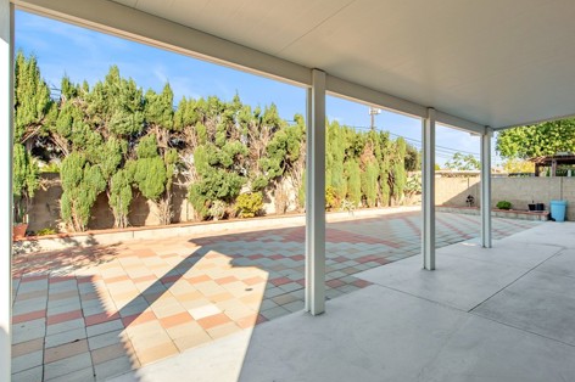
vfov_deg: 64.4
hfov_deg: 85.2
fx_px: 303
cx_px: 361
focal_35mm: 19
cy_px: 179
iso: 200
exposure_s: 1/320
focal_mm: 14
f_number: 9
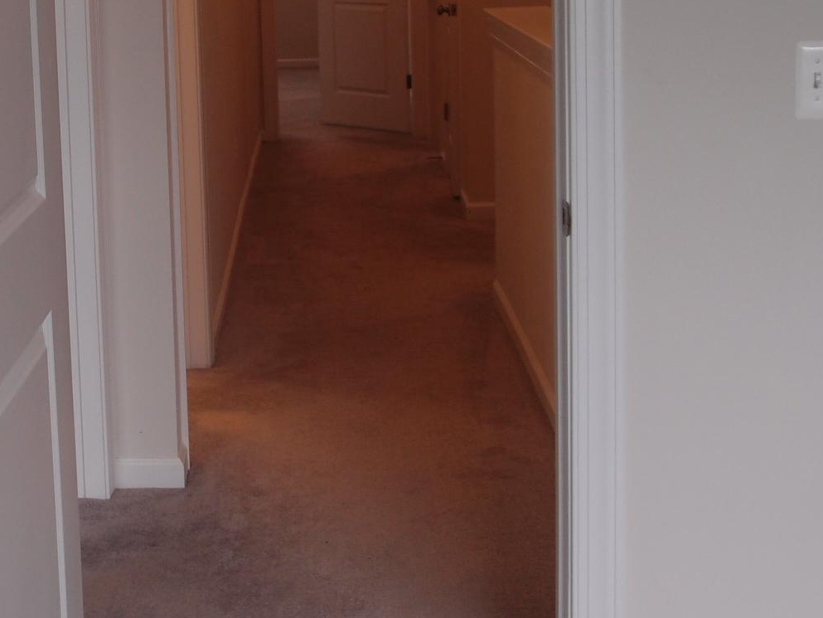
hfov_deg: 29.0
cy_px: 88
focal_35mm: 66
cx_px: 211
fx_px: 1569
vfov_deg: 21.9
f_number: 2.2
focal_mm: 6.87
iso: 100
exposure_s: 1/125
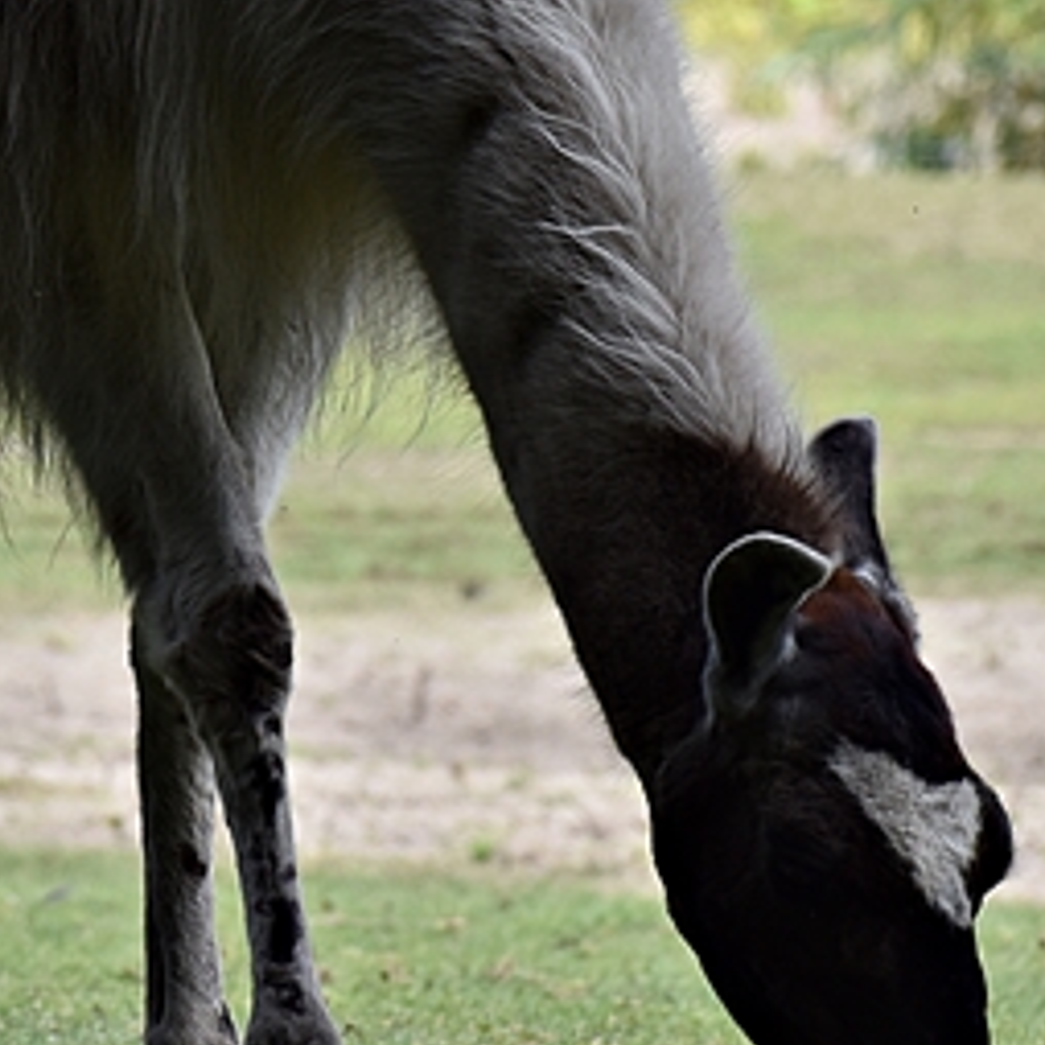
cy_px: 134
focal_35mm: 720
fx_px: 24591
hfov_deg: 2.4
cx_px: 296
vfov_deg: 2.4
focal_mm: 140
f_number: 5.6
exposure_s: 1/500
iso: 220
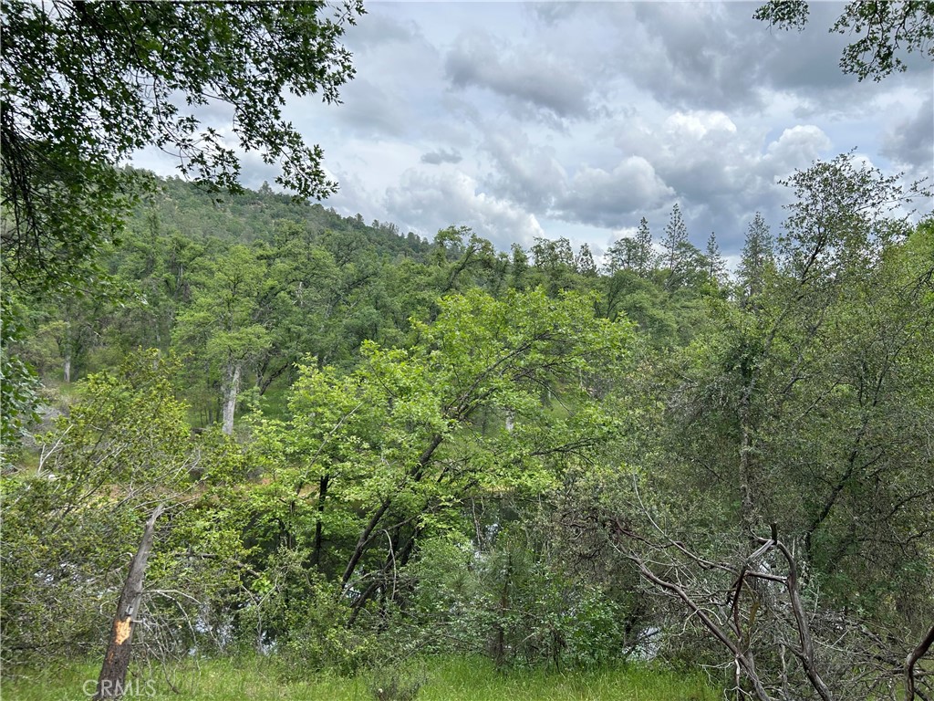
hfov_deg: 67.3
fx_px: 702
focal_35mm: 26
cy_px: 350
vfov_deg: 53.1
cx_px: 467
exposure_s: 1/3077
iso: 50
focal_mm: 5.7
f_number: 1.5
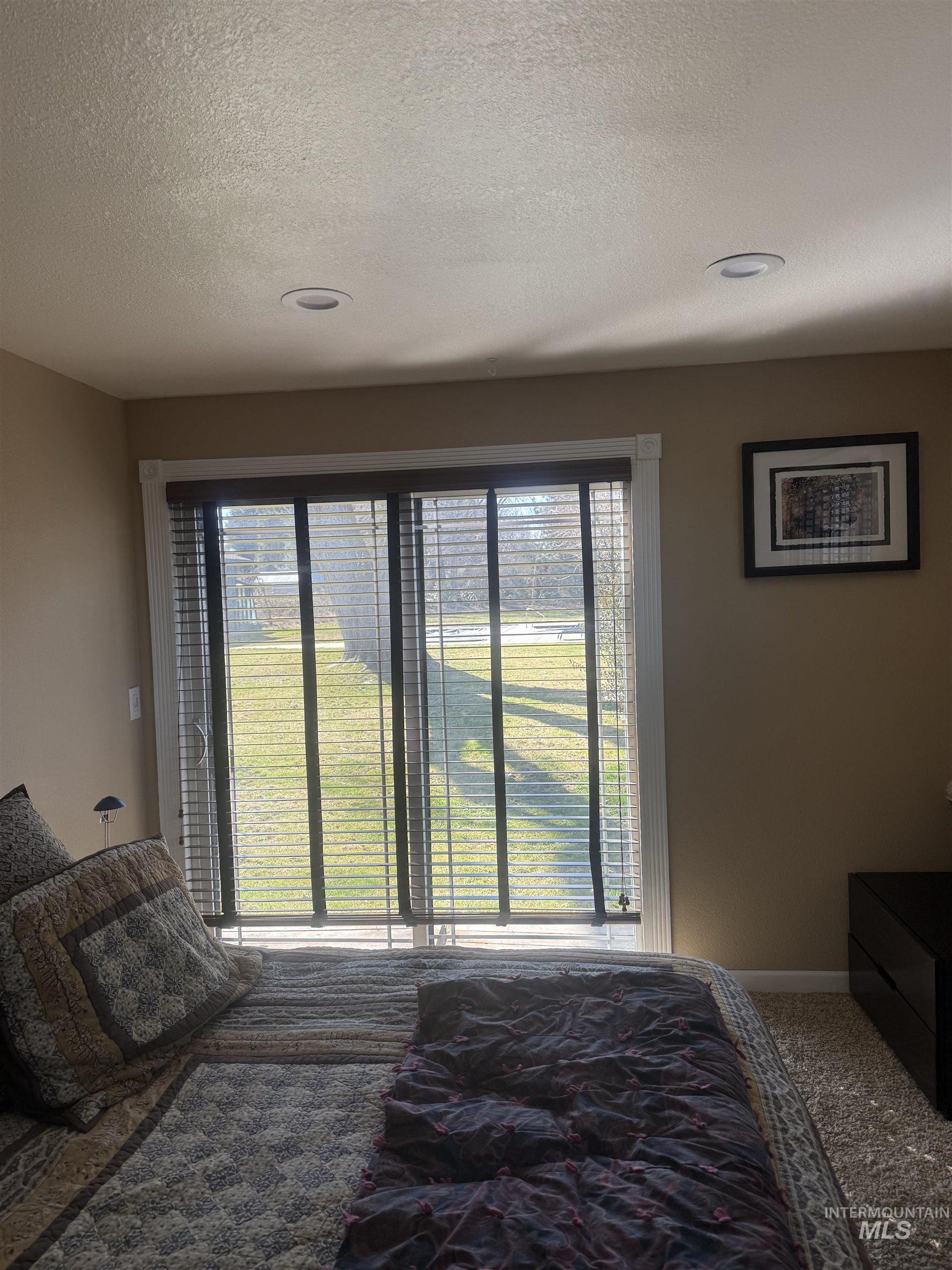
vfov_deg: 71.6
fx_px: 880
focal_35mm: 24
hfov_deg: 56.8
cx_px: 476
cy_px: 635
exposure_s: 1/187
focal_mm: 6.76
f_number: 1.78
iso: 80
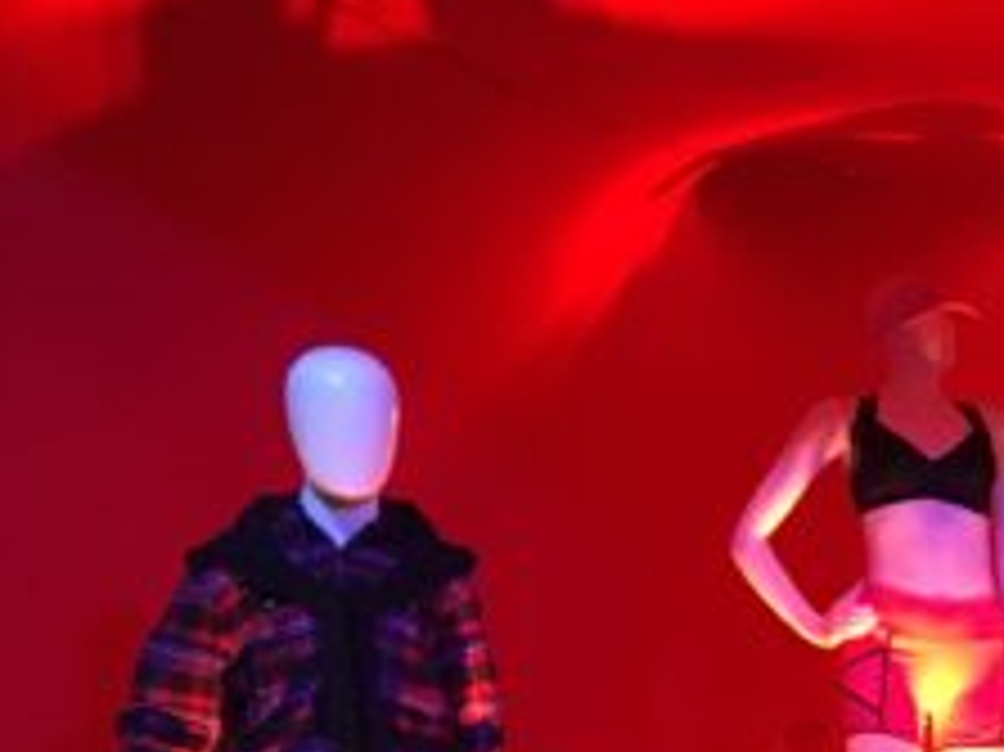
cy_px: 937
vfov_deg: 14.3
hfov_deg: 17.0
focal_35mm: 100
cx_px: 1684
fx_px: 2899
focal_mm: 4.15
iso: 160
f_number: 2.2
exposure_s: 1/30
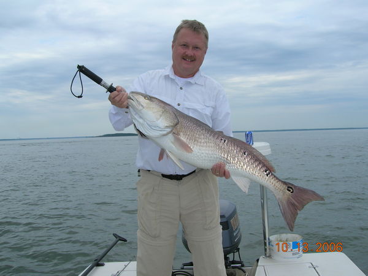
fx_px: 361
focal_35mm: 34
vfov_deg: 41.8
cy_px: 138
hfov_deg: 54.0
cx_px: 184
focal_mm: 5.7
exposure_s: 1/367
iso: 50
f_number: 4.9
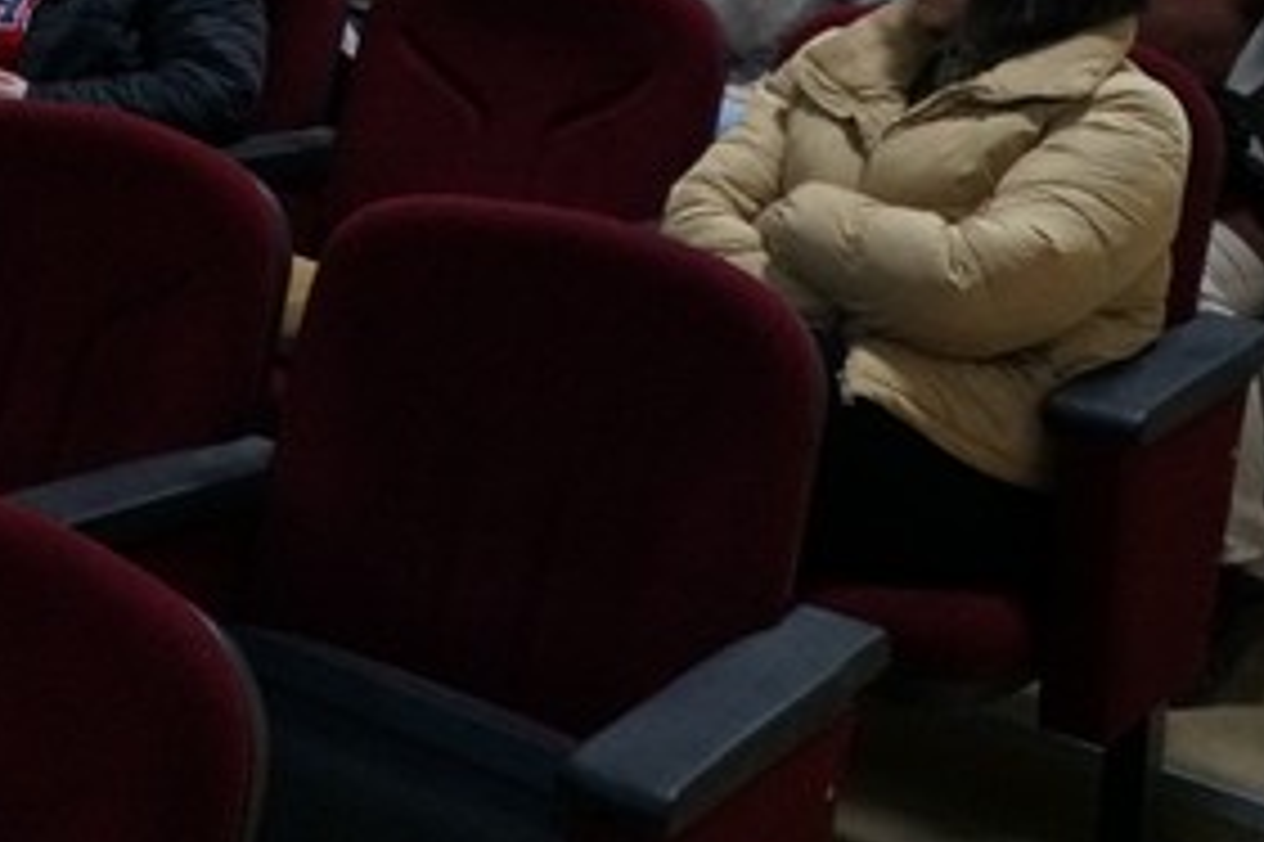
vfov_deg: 18.1
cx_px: -382
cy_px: -209
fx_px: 2491
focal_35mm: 71
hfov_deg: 24.7
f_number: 4
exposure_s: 1/100
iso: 6400
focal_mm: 18
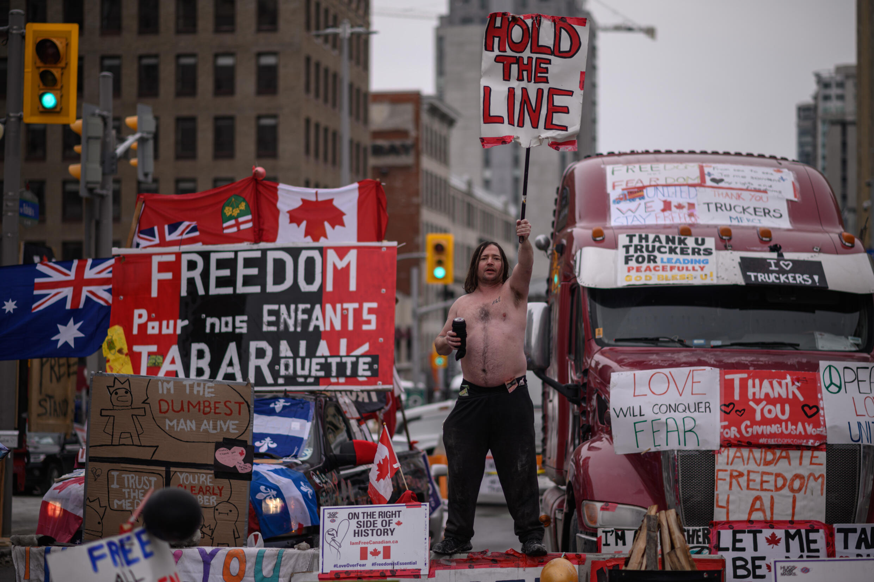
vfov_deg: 16.1
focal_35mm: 85
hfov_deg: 23.9
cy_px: 291
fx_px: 2062
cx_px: 437
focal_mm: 85
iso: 50
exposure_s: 1/2500
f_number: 1.8
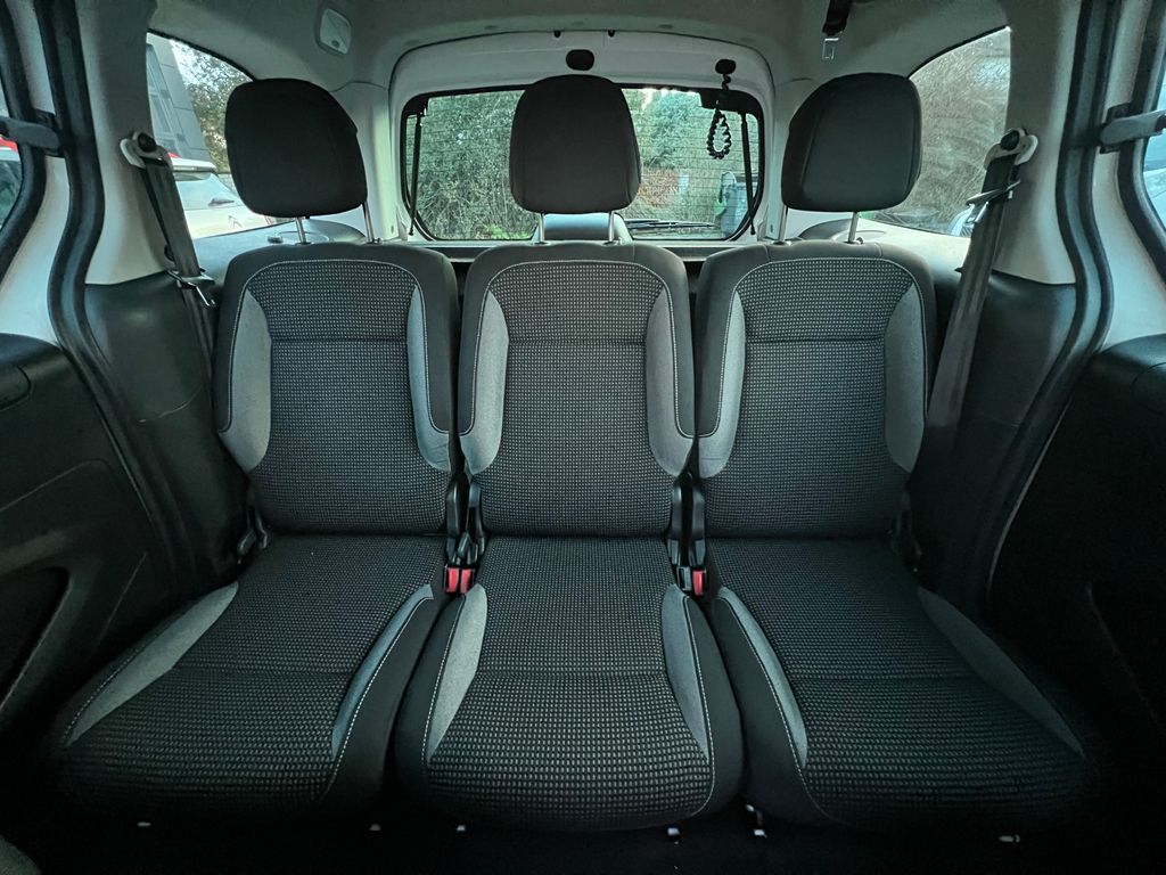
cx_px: 583
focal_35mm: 13
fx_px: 438
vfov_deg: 89.9
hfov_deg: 106.2
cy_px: 438
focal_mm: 1.57
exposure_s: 1/30
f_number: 1.8
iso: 1600
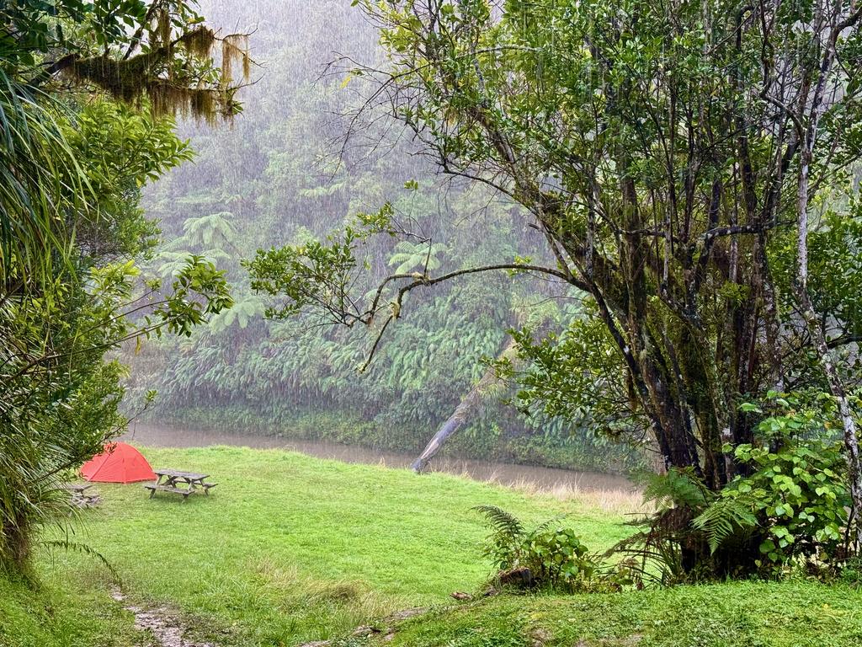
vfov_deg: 30.3
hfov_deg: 39.7
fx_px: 1195
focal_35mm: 48
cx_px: 431
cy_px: 324
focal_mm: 6.76
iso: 100
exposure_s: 1/162
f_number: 1.78
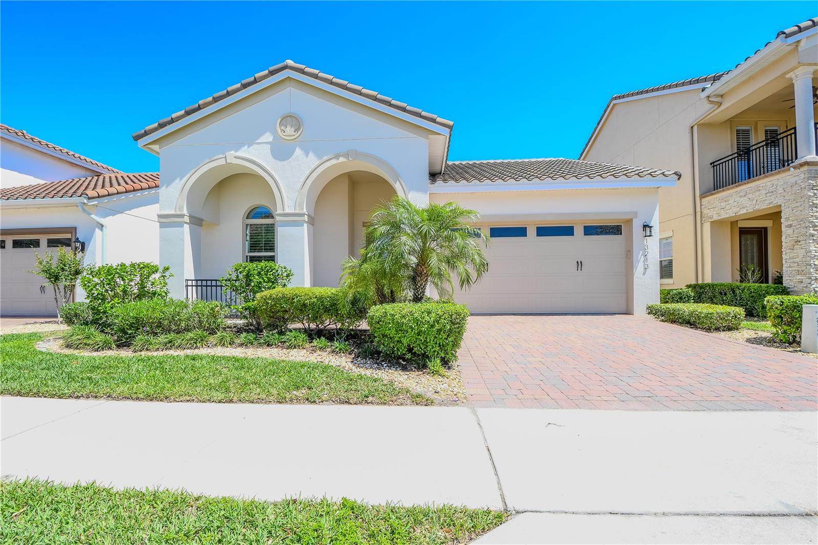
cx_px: 409
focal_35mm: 15
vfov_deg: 77.3
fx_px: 341
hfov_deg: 100.4
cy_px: 272
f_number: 7.1
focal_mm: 10
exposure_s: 1/100
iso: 100
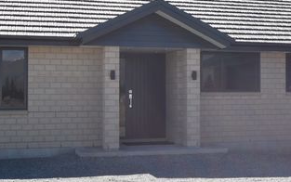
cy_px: 87
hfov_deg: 28.5
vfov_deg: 18.3
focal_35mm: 71
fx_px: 565
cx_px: 217
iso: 100
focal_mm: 19
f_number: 10
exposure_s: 1/200
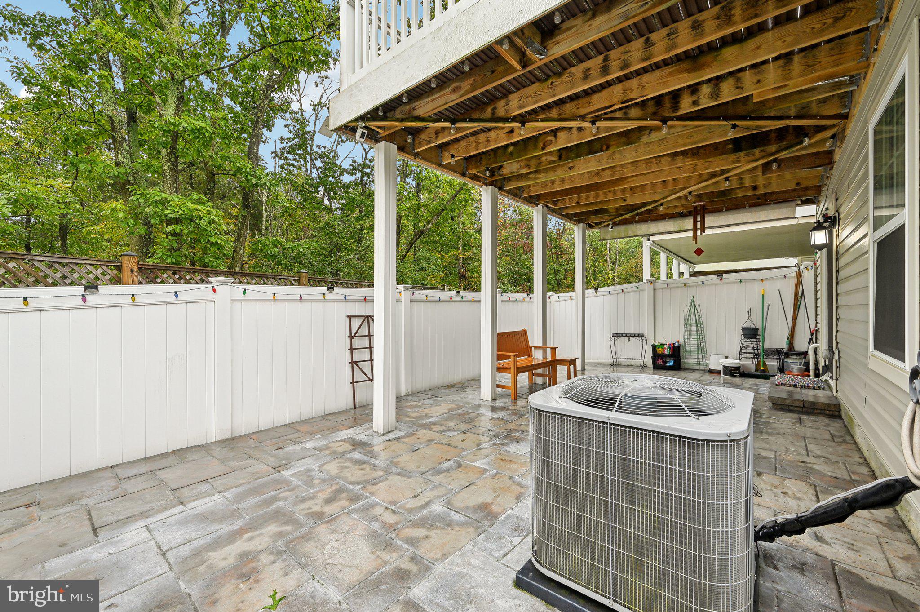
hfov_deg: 104.3
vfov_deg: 81.1
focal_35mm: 14
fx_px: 357
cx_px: 460
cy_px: 306
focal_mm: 14
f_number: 8
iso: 100
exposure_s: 1/40
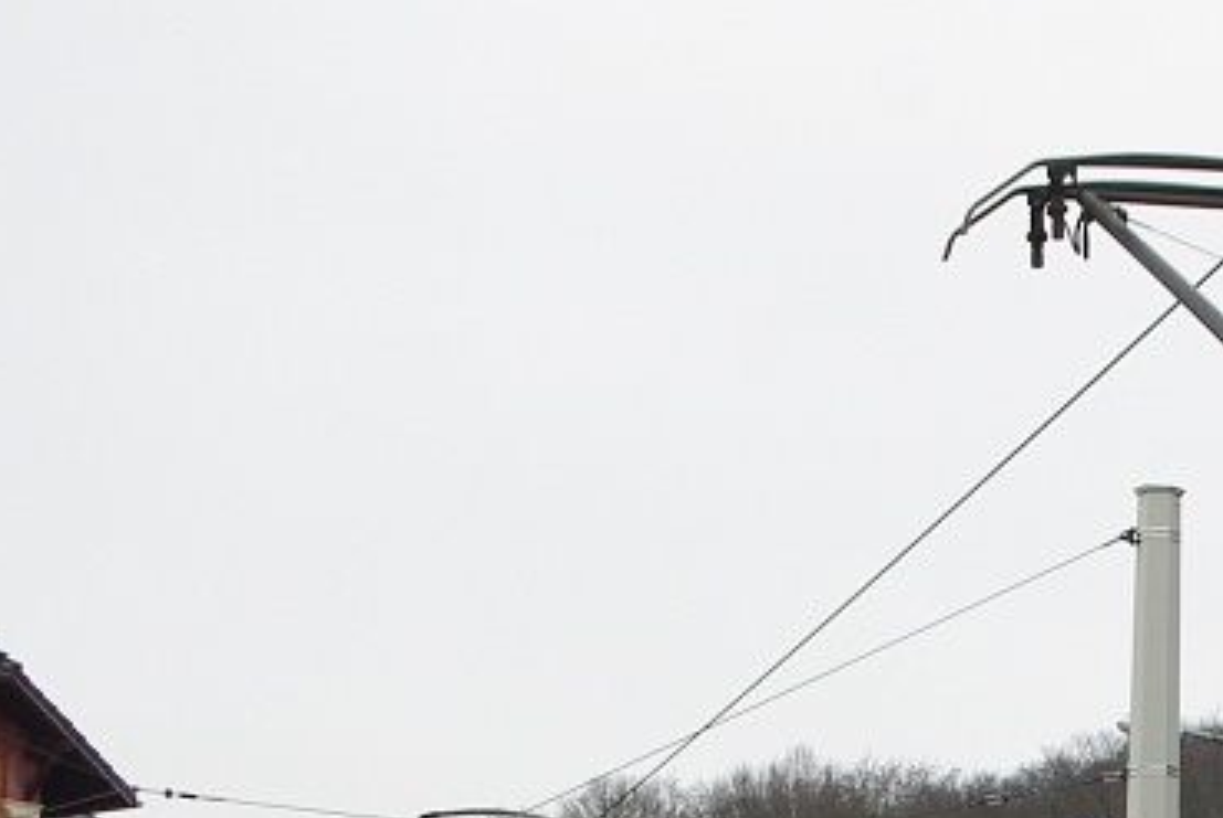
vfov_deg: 8.1
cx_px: 1385
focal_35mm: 166
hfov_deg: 12.1
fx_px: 5646
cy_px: 1210
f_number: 5.6
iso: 400
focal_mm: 34
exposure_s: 1/100
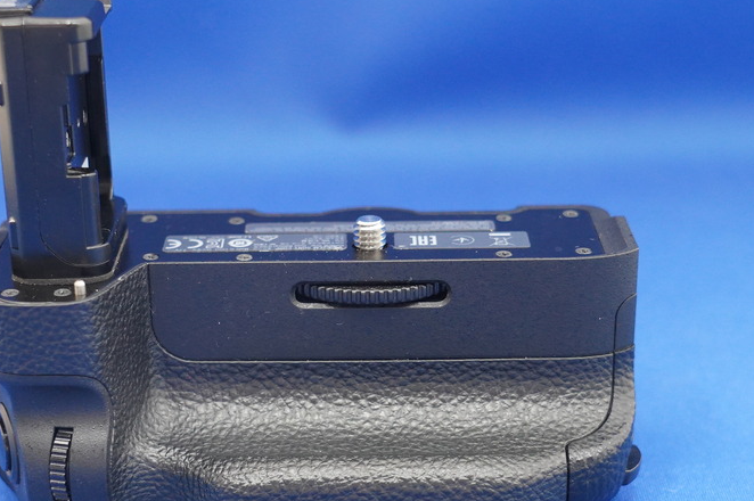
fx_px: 1632
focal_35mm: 78
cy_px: 301
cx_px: 302
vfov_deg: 17.4
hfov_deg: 26.0
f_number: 5
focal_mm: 43
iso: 4000
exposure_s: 1/125
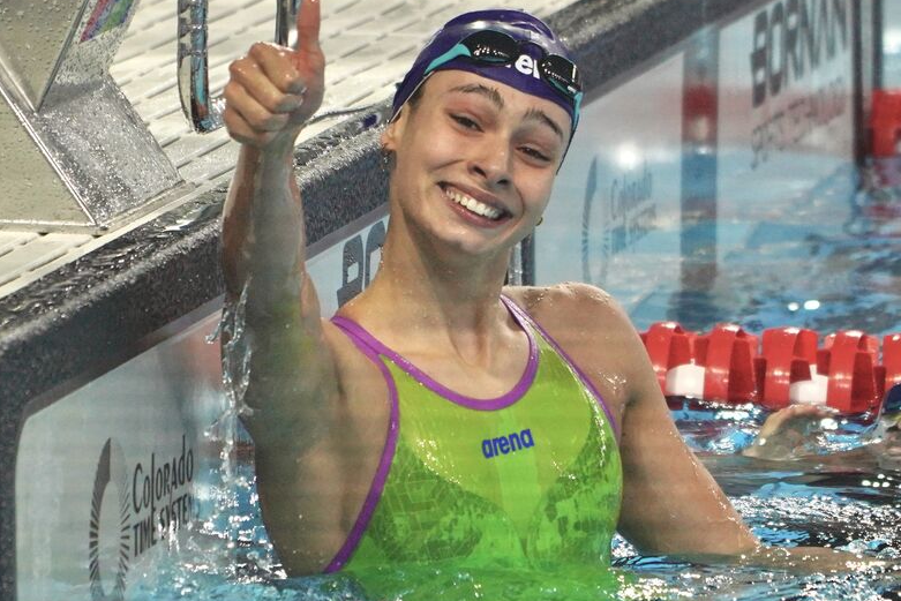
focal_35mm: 430
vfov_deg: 3.2
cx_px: 479
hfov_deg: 4.8
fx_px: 10763
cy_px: 288
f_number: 6.3
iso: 1000
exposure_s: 1/800
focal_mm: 240
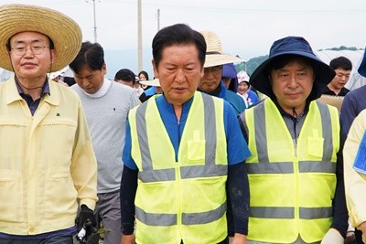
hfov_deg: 41.1
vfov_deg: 28.1
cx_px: 165
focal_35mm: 48
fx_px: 488
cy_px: 137
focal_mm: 20
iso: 200
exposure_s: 1/800
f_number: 4
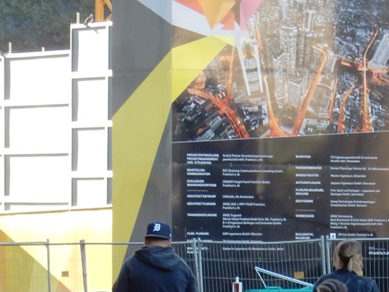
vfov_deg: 4.2
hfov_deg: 5.6
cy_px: 414
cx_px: 497
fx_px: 3924
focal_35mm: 349
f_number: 5.6
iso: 125
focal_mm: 20.9
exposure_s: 1/30
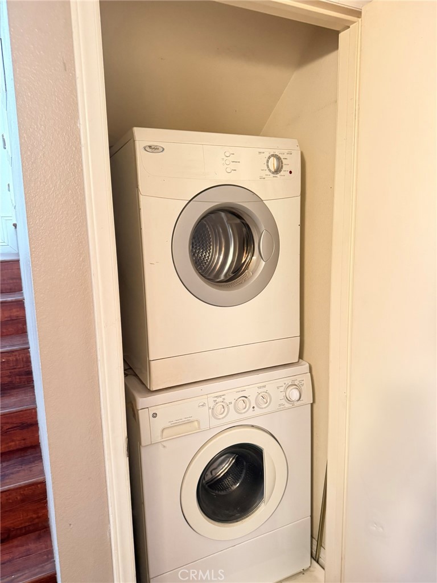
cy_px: 292
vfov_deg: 71.6
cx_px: 218
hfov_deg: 56.8
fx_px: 404
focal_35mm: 24
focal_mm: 6.76
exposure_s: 1/40
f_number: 1.78
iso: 800
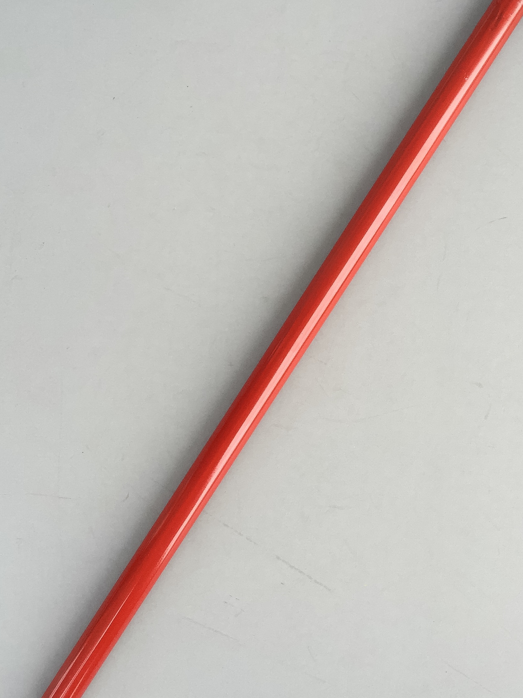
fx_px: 866
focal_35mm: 43
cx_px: 334
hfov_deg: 33.4
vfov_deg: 43.8
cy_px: 345
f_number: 2.2
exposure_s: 1/120
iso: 50
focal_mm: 4.15
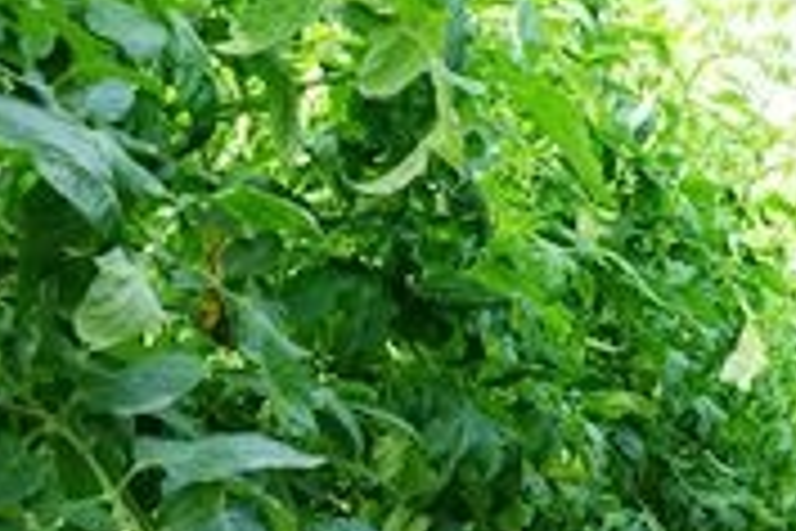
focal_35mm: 88
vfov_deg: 15.2
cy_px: 565
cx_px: 976
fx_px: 1946
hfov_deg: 21.4
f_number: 4
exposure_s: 1/100
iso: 125
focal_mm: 8.8
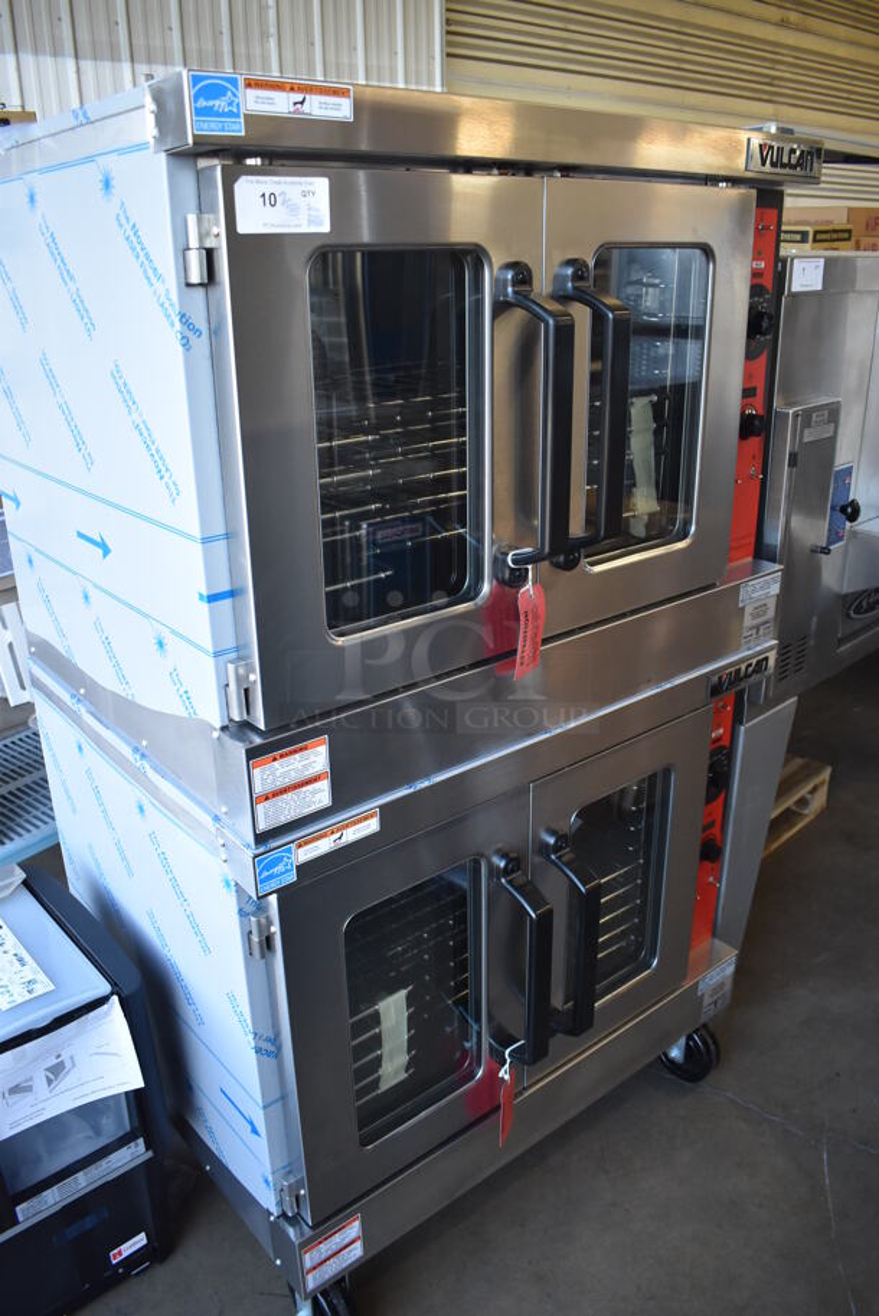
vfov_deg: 67.3
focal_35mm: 27
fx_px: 987
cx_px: 440
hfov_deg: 48.0
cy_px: 658
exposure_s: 1/200
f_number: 3.5
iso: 800
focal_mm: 18
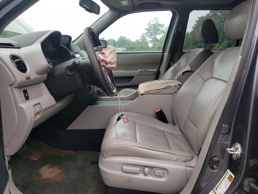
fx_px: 194
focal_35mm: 26
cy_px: 97
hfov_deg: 67.3
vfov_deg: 53.1
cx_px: 129
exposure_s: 1/172
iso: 50
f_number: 1.5
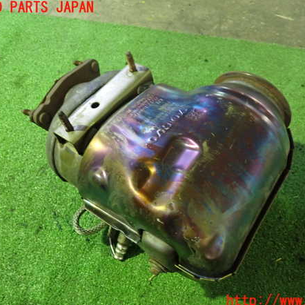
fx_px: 359
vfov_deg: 46.0
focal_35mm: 36
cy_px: 155
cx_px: 175
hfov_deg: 45.9
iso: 800
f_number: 2.3
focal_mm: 5.4
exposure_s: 1/25
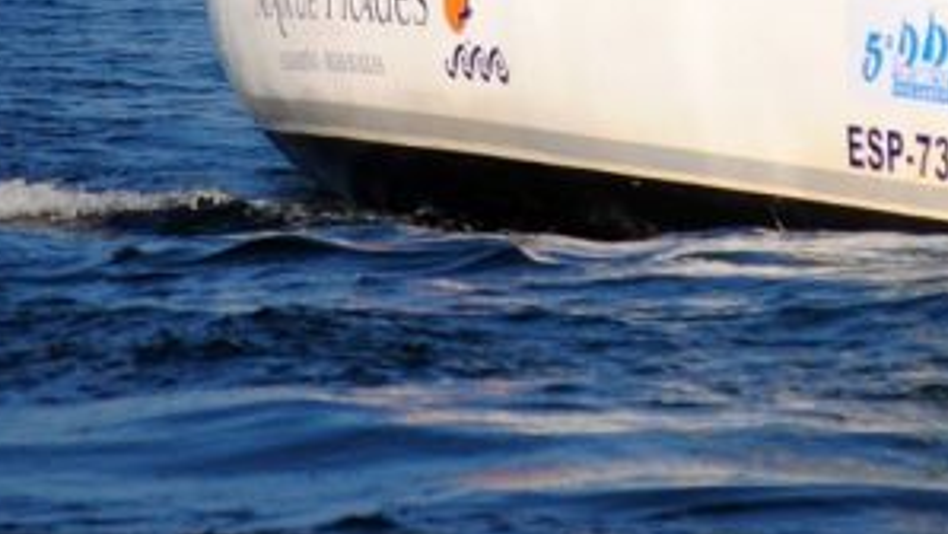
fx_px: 17002
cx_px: 713
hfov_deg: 3.2
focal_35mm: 676
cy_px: -278
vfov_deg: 1.8
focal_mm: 160
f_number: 5.3
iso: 200
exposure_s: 1/1600
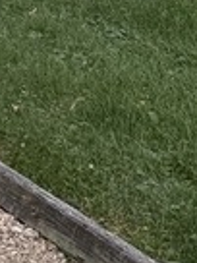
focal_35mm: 190
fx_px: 1442
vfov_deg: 9.7
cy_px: -257
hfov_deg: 6.5
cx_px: -545
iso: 80
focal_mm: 6.76
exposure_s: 1/314
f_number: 1.78
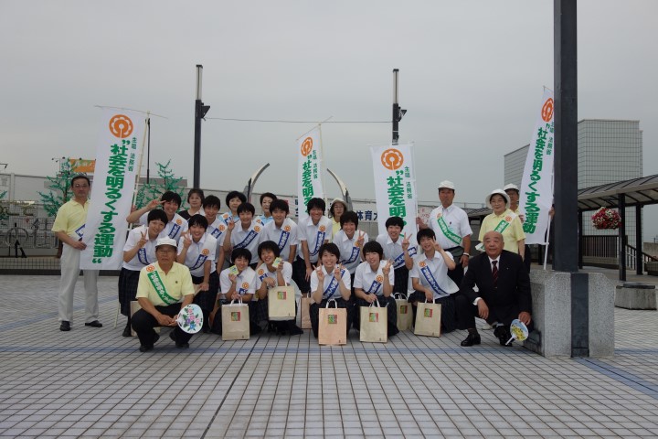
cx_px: 329
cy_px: 220
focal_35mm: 28
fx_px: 512
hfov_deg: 65.5
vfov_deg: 46.4
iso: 125
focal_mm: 10.4
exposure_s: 1/2000
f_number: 2.2
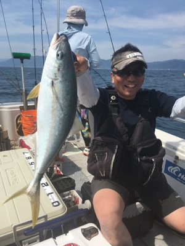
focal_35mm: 29
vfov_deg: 61.7
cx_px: 92
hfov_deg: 48.2
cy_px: 123
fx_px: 207
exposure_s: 1/1832
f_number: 2.2
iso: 25
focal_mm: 4.15
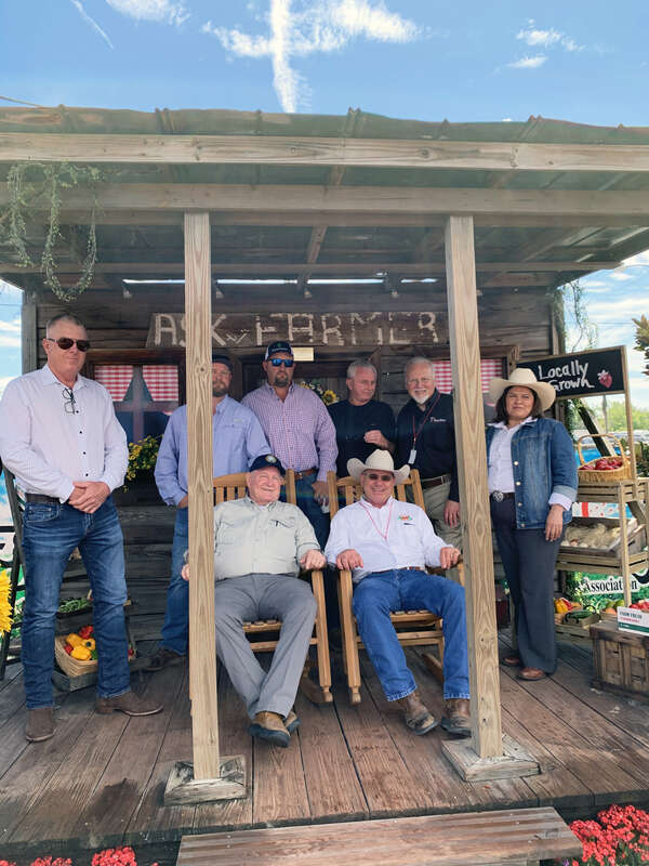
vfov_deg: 67.3
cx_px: 324
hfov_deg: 53.1
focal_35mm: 26
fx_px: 650
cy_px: 433
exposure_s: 1/512
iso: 25
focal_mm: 4.25
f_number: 1.8
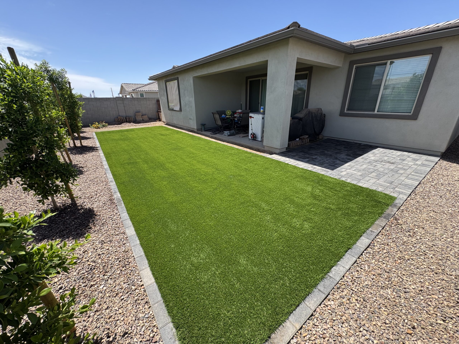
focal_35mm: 14
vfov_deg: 85.7
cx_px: 230
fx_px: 186
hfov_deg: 102.1
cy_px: 172
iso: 40
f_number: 2.2
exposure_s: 1/687
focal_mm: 2.22
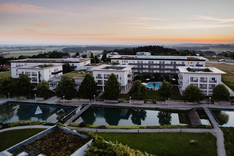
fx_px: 143
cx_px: 117
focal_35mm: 22
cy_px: 78
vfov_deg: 57.2
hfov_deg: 78.6
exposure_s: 1/120
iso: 100
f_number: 2.8
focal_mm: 8.38
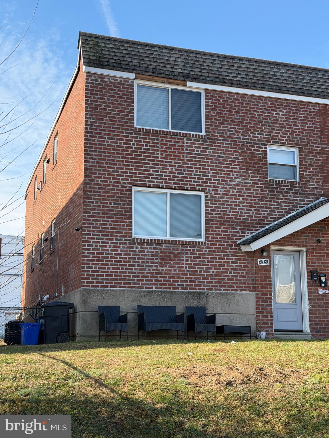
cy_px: 219
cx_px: 164
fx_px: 608
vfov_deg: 39.7
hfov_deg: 30.3
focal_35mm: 48
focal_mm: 6.76
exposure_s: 1/1795
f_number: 1.78
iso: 80
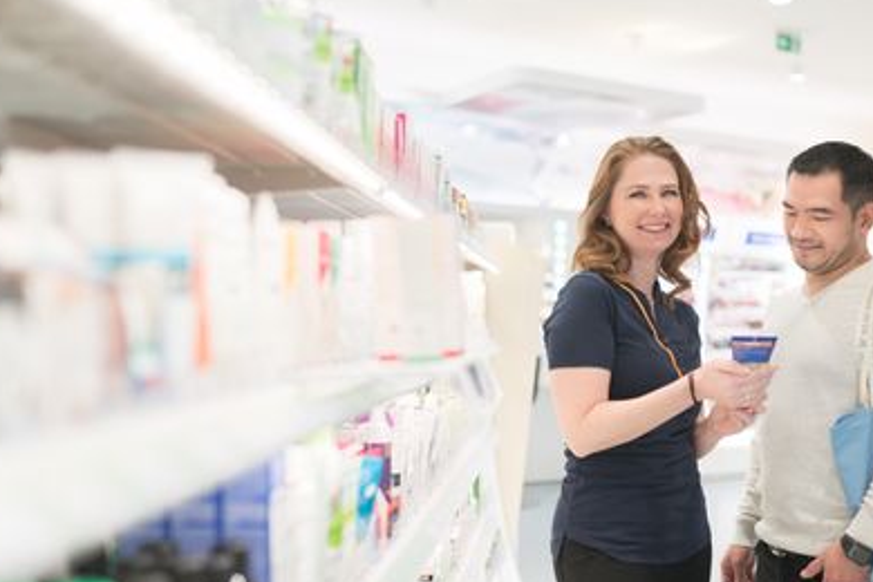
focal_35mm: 46
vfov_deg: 29.2
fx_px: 1115
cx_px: 539
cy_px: 331
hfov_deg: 42.5
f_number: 1.8
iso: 100
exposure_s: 1/200
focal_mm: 35
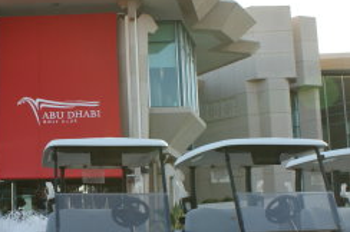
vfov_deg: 20.8
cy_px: 151
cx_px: 59
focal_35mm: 65
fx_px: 631
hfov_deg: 30.1
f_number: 8
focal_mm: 22
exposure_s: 1/80
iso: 100
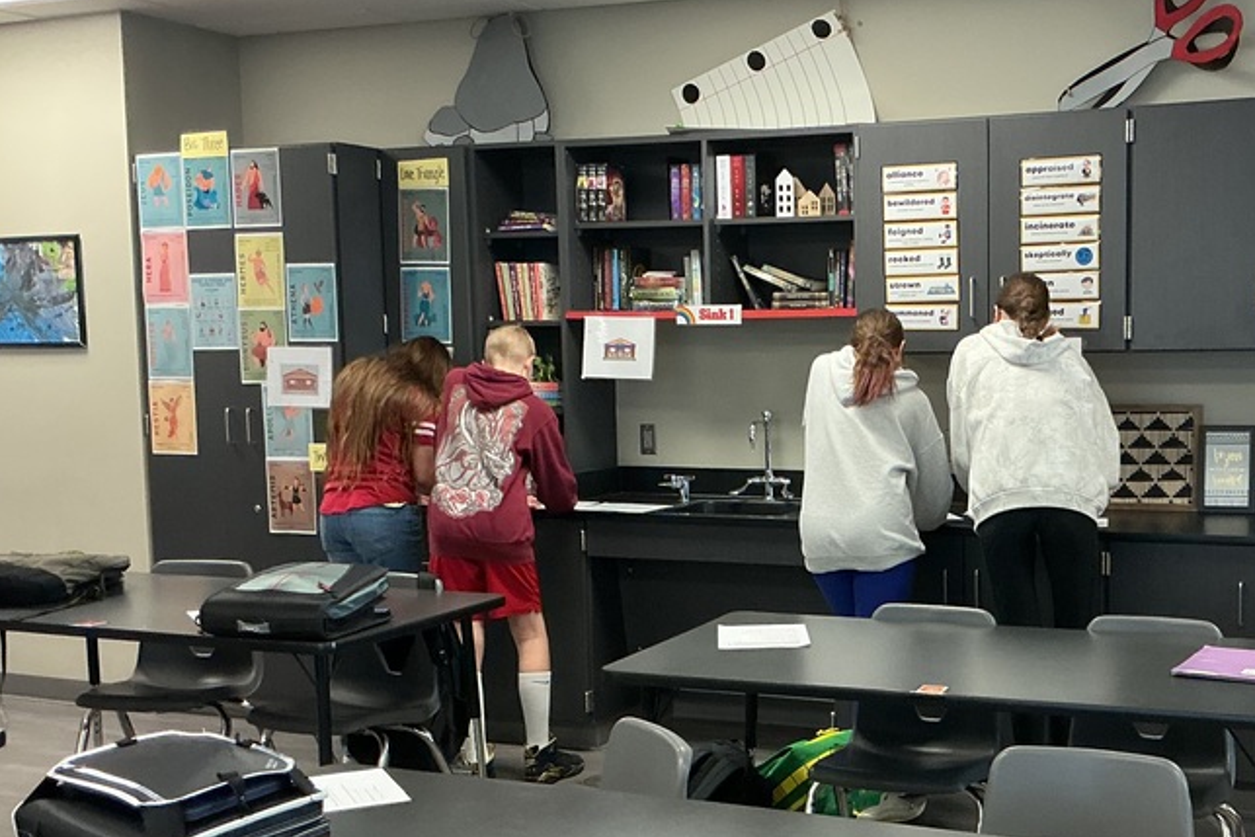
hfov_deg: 40.3
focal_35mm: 48
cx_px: 886
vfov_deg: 28.0
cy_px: 503
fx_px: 1674
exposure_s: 1/60
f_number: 1.8
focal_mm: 3
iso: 160
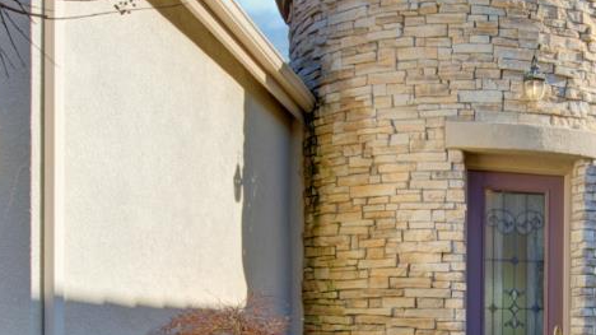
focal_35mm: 47
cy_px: 335
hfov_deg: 40.9
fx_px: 743
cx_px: 516
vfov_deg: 24.3
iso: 100
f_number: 14
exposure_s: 1/25
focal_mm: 14
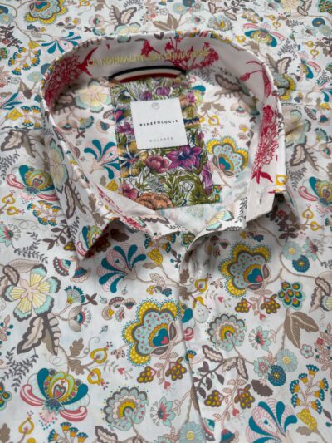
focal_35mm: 24
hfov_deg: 56.8
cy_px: 222
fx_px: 307
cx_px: 166
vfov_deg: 71.6
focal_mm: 6.76
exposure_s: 1/500
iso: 80
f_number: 1.8
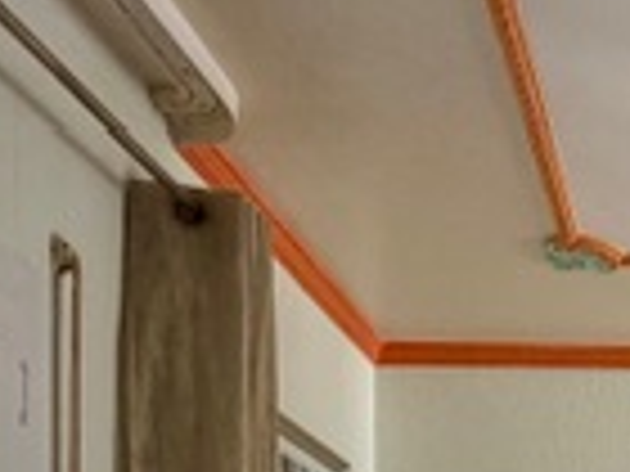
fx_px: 1165
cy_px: 710
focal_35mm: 64
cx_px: 806
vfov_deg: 19.8
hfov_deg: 26.1
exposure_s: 1/121
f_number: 2.2
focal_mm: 2.22
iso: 320
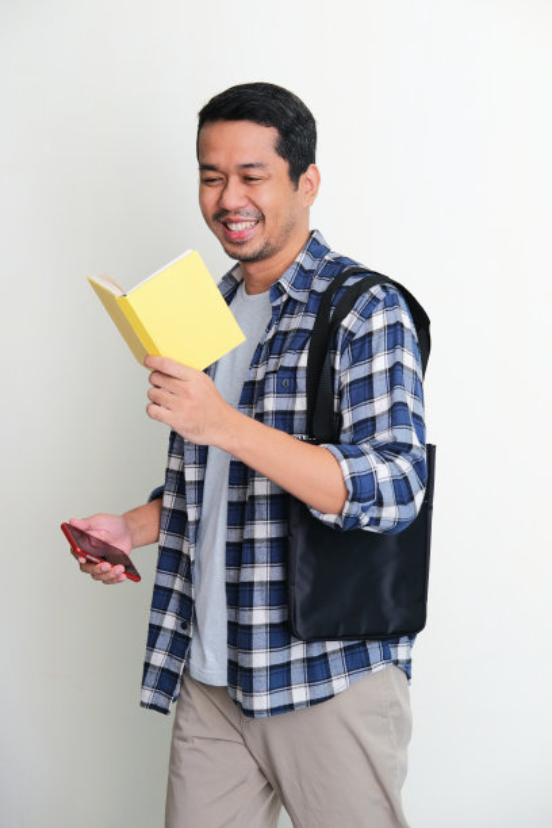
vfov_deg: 37.5
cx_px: 276
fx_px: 1219
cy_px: 414
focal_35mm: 53
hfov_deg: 25.5
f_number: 4.5
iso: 160
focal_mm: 35
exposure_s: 1/100
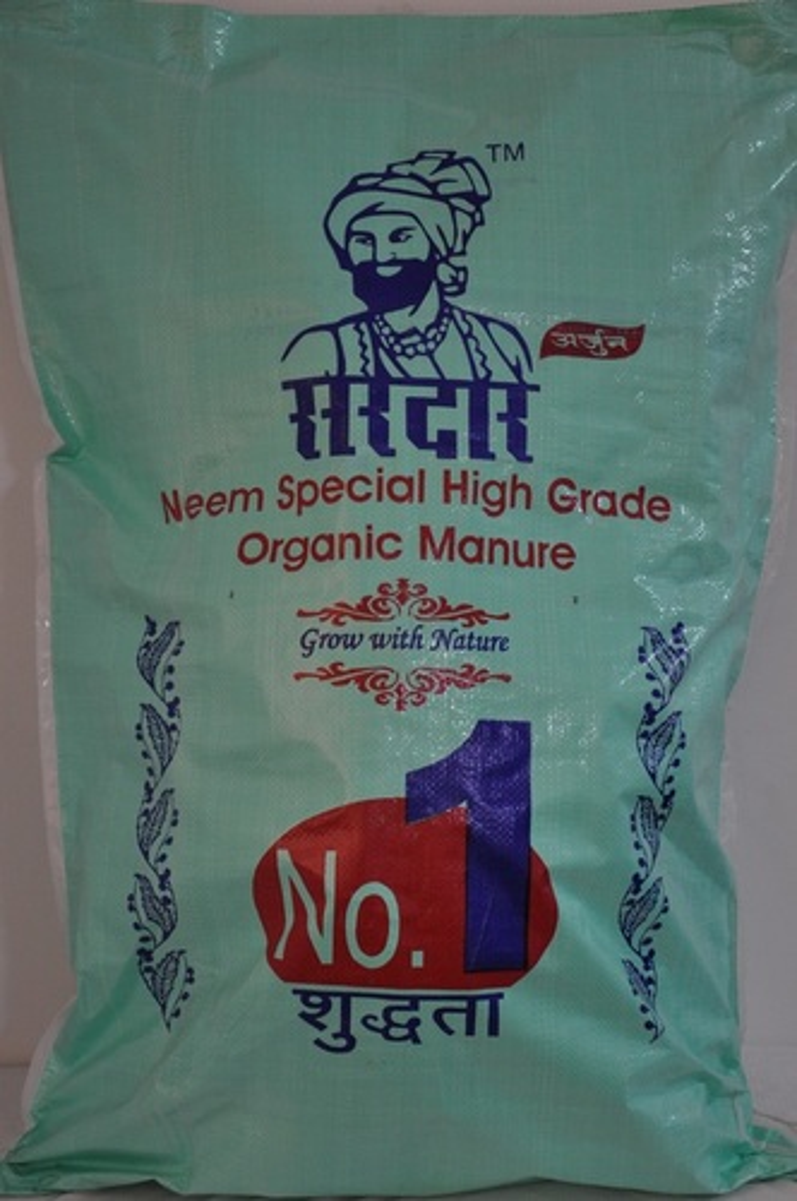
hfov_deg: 20.1
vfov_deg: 29.9
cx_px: 398
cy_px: 600
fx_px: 2248
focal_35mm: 68
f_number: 4.8
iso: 800
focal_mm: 45
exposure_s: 1/40
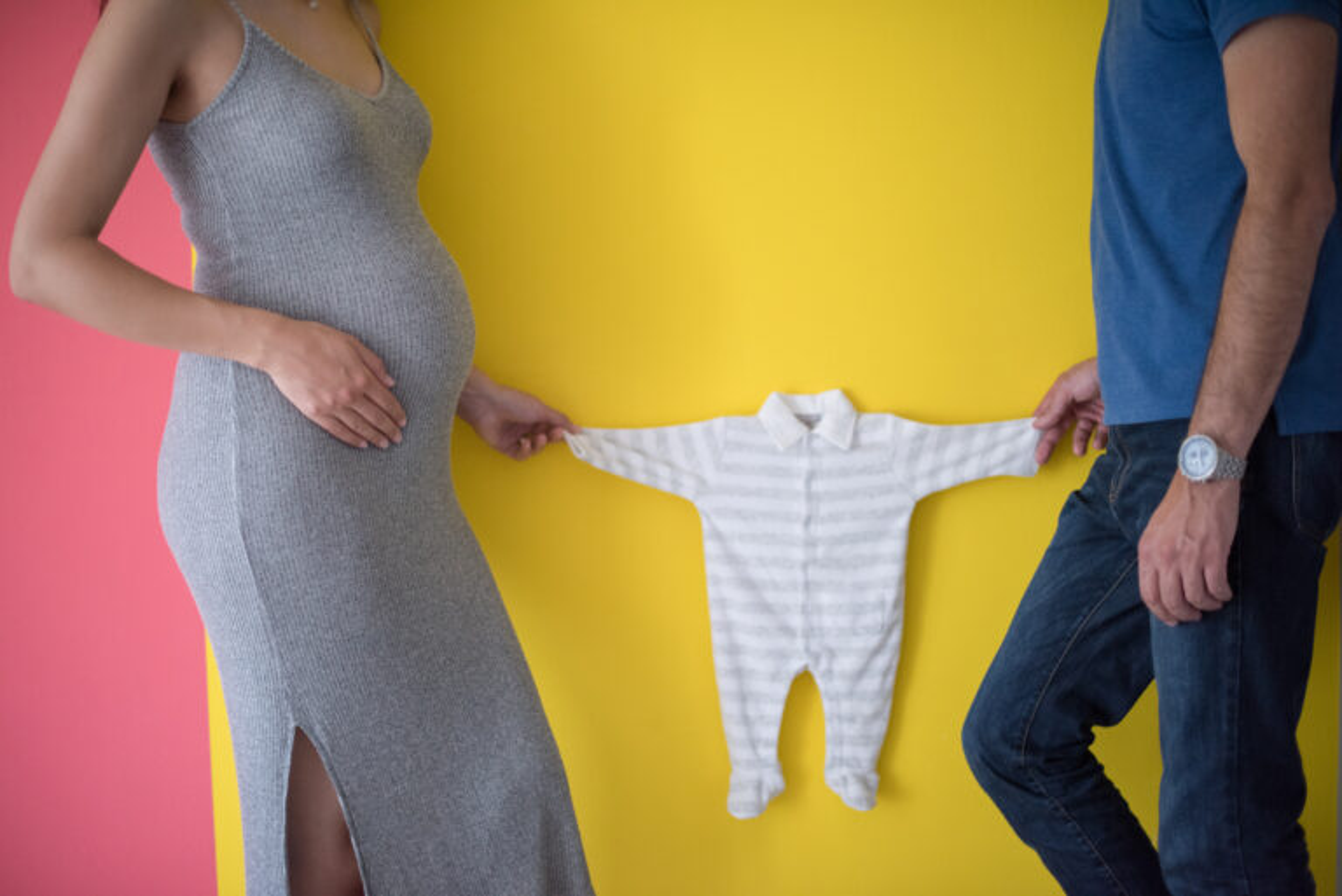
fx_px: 1865
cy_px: 448
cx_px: 671
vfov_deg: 27.0
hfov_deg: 39.6
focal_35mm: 50
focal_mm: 50
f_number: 1.4
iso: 1250
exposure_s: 1/200
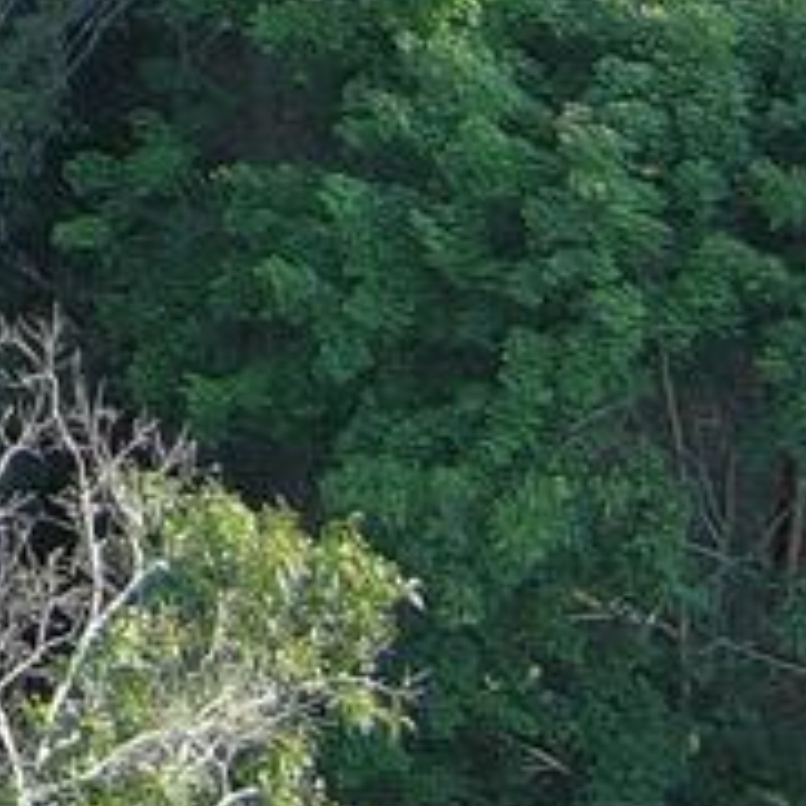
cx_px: -2329
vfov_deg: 5.6
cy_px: -2144
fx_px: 7350
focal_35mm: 279
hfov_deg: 5.5
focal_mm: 10.57
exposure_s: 1/292
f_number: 2.8
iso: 100
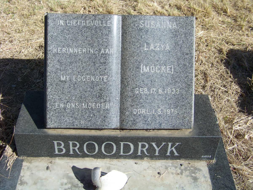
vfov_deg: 29.7
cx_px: 126
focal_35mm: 49
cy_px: 95
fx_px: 358
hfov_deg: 38.9
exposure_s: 1/1000
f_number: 2.8
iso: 64
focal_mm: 7.6
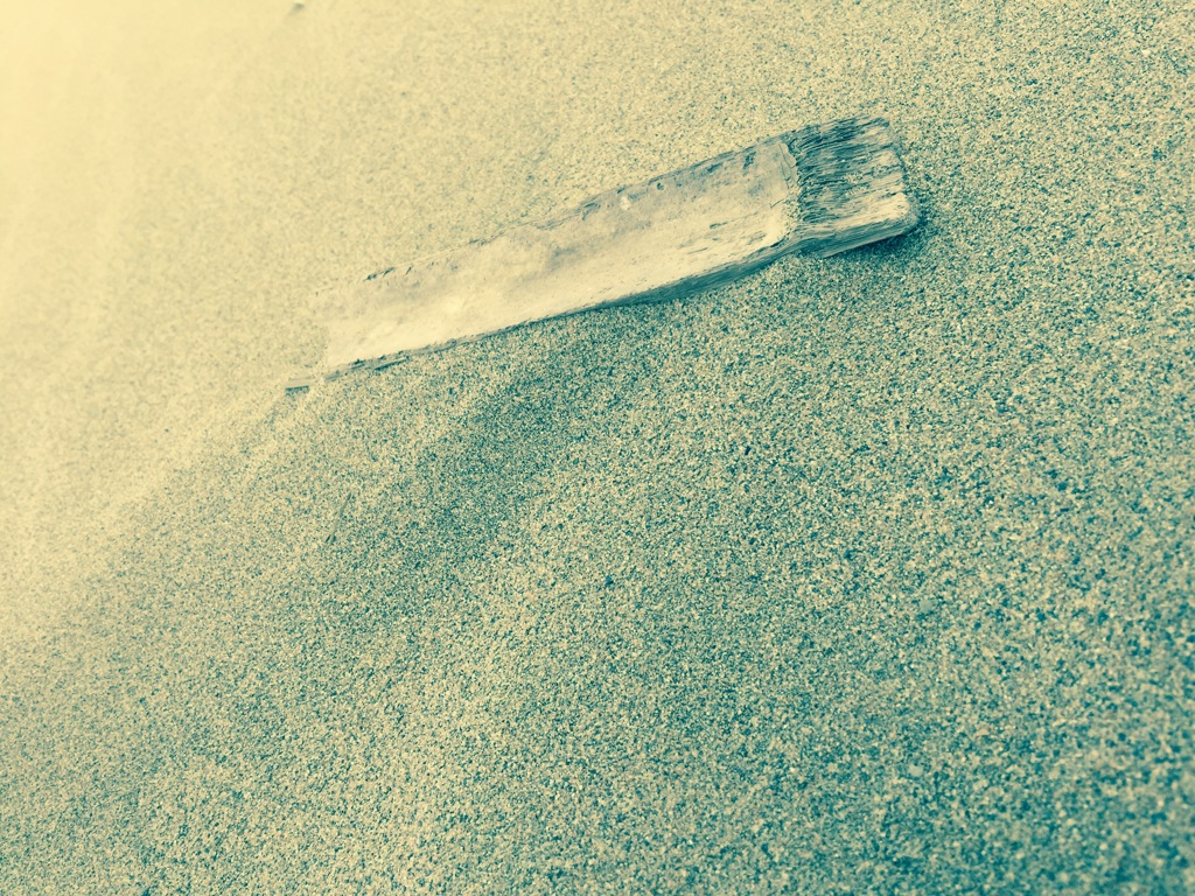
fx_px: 1001
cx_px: 598
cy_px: 448
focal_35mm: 29
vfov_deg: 48.2
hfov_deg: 61.7
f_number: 2.2
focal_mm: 4.15
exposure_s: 1/732
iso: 32
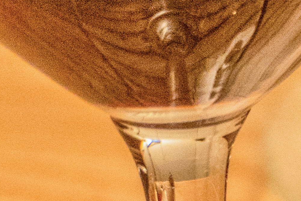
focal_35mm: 429
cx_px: 874
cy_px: 419
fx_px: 3586
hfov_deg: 4.6
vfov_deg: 3.2
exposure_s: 1/80
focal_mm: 48
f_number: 5
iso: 4000
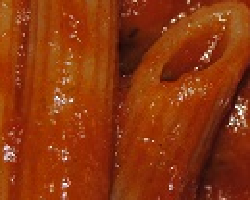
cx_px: 192
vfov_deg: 4.8
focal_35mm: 320
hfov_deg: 6.0
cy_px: 88
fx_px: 2368
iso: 200
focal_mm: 46
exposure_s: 1/60
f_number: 5.3
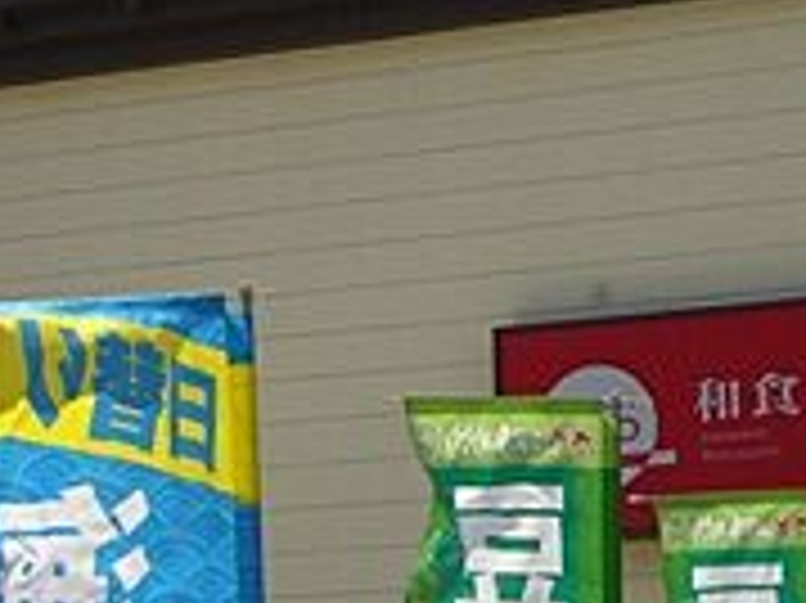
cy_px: 104
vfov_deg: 11.8
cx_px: 491
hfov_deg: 15.8
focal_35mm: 125
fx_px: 2909
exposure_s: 1/400
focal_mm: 5.8
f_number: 5.6
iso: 80
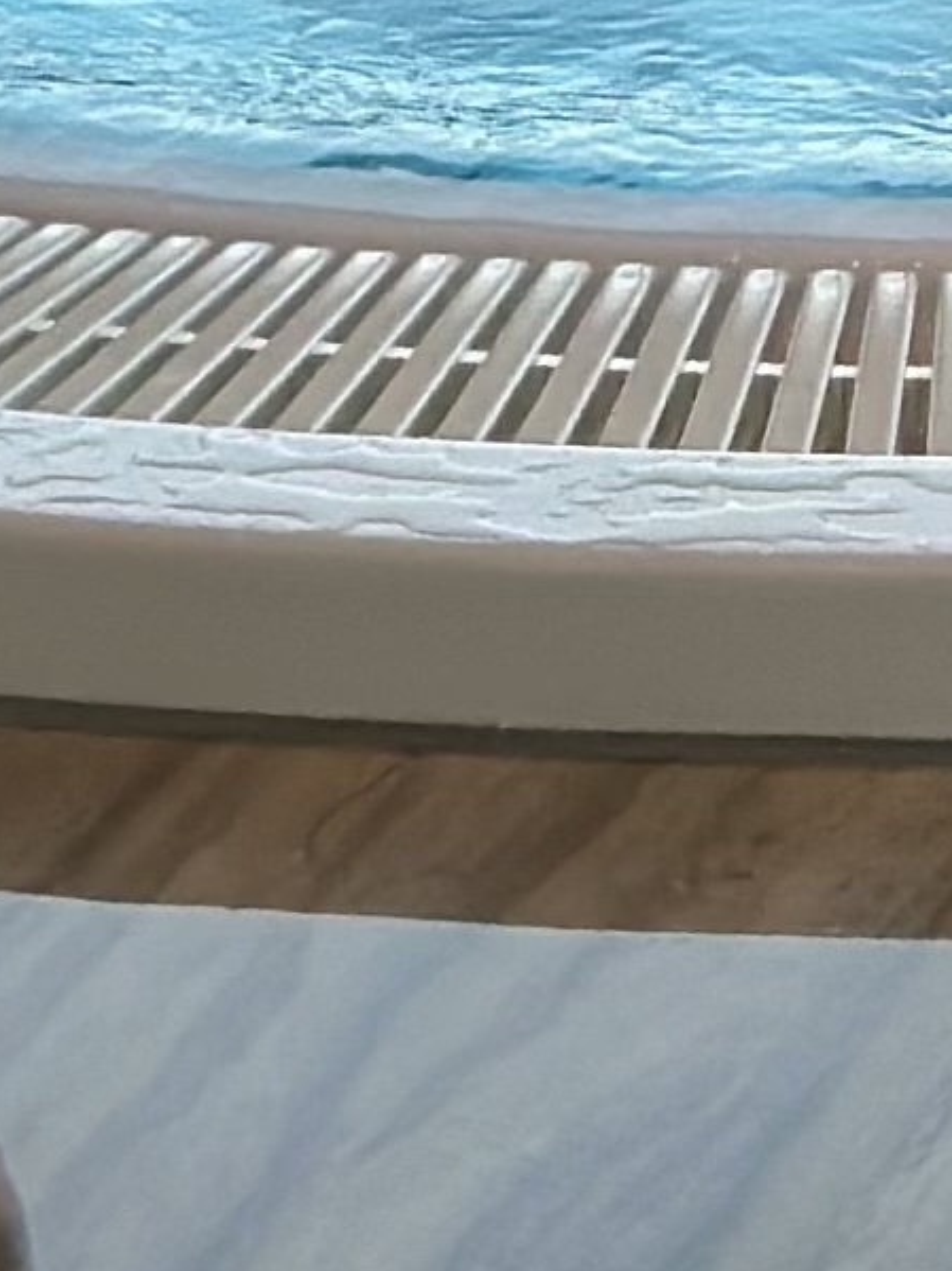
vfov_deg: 5.7
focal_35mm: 323
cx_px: 1124
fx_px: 11848
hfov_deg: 4.6
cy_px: -2729
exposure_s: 1/237
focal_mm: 6.86
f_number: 1.78
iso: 80
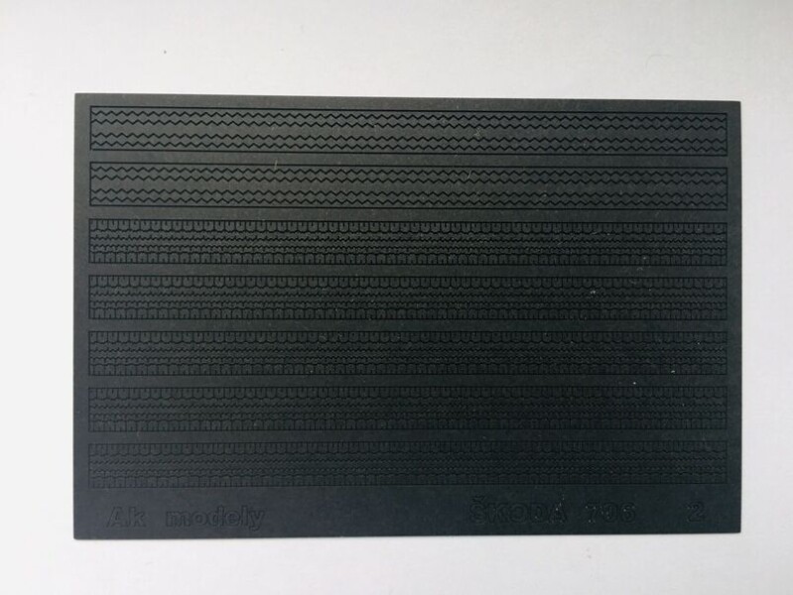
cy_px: 298
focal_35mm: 29
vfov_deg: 48.3
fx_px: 665
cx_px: 396
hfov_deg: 61.6
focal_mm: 4.15
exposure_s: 1/137
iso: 25
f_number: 2.2
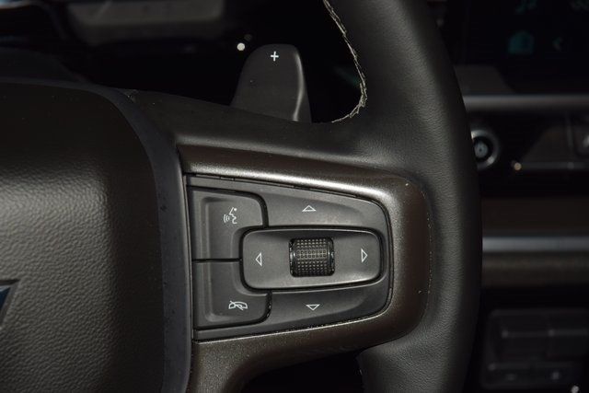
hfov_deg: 19.5
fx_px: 1718
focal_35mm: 105
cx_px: 294
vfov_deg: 13.0
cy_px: 196
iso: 100
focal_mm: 70
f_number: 8
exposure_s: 1/125
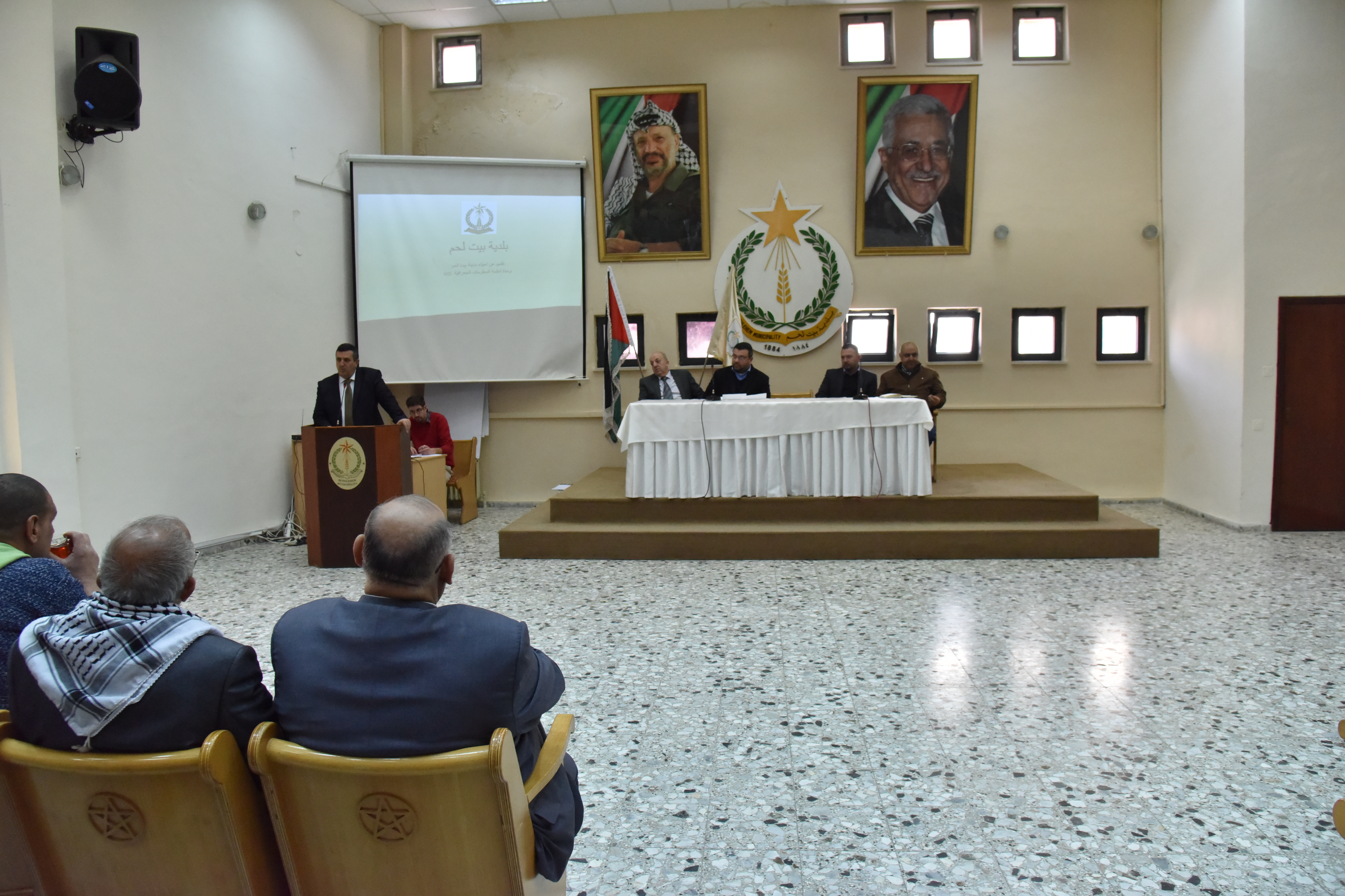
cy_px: 448
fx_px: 897
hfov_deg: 73.7
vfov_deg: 53.1
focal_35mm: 24
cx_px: 672
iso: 2500
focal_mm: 24
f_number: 7.1
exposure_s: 1/200
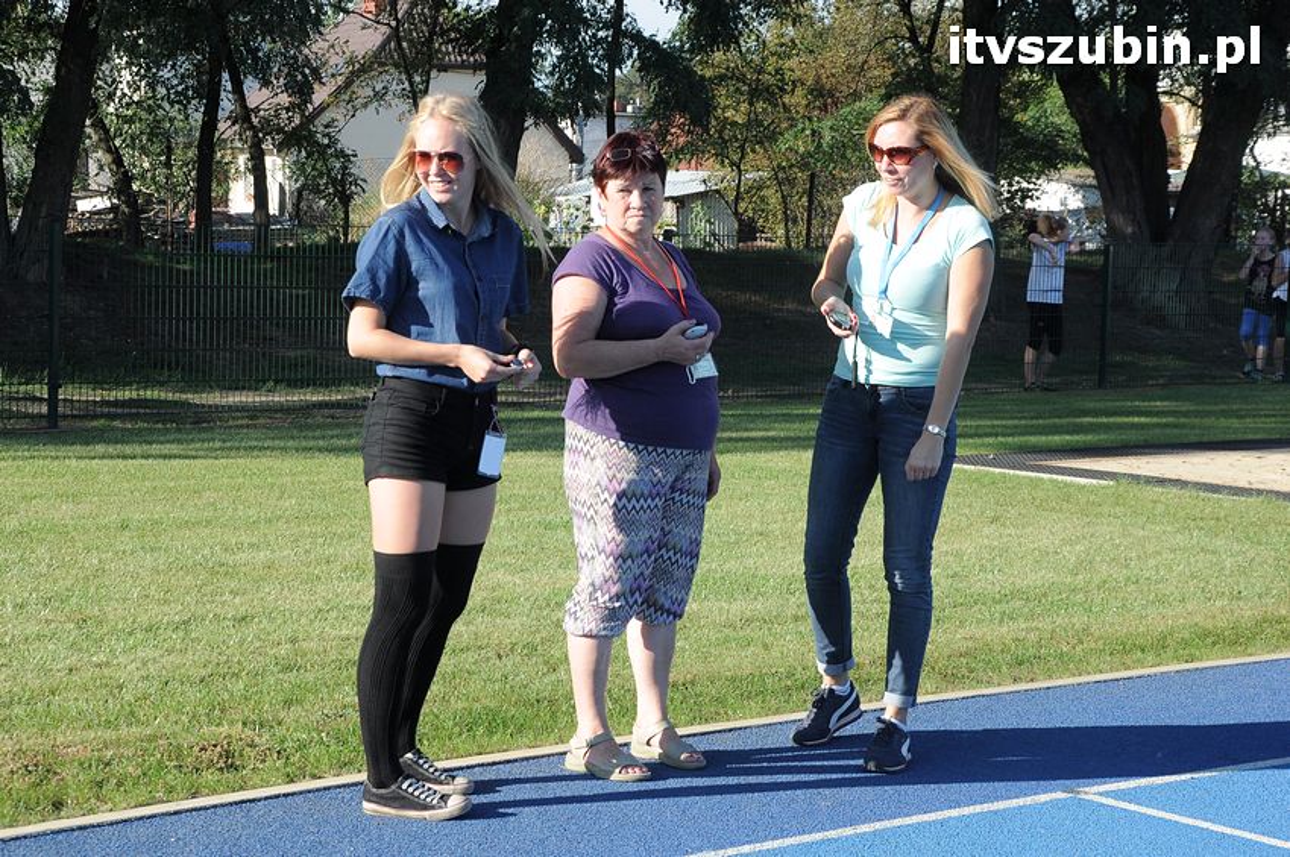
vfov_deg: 17.5
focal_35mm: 78
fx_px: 2792
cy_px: 428
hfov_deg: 26.0
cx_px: 645
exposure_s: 1/400
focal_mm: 52
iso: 500
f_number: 10
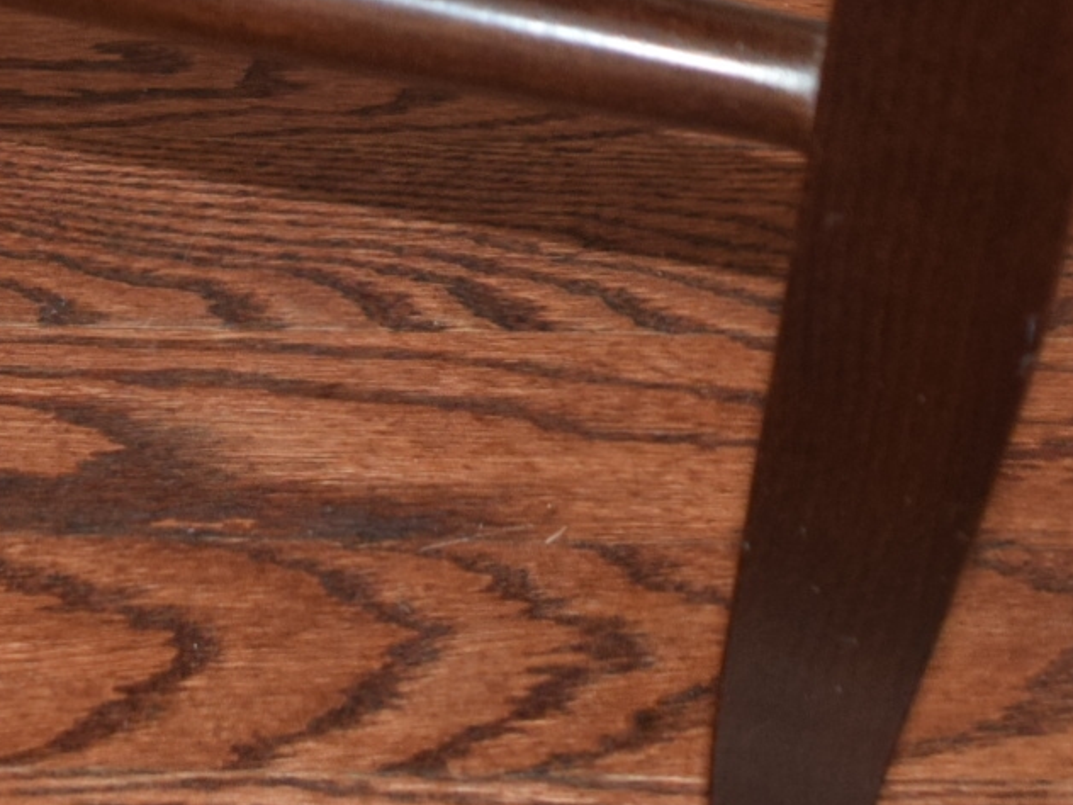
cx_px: 233
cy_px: -681
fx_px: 3813
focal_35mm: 123
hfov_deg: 15.9
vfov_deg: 11.2
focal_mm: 18
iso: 1000
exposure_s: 1/60
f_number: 3.5
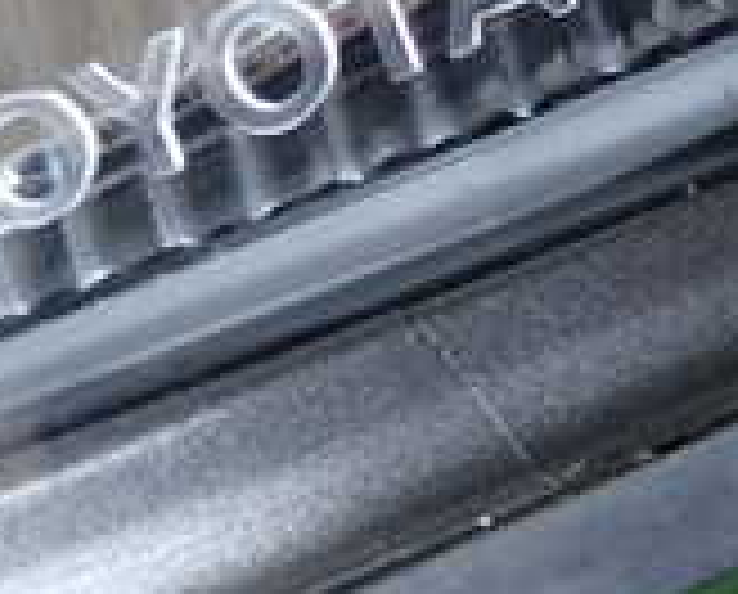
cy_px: -220
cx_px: 454
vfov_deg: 13.0
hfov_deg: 16.8
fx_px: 2496
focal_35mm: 114
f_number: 2.4
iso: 200
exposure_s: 1/30
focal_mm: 5.79
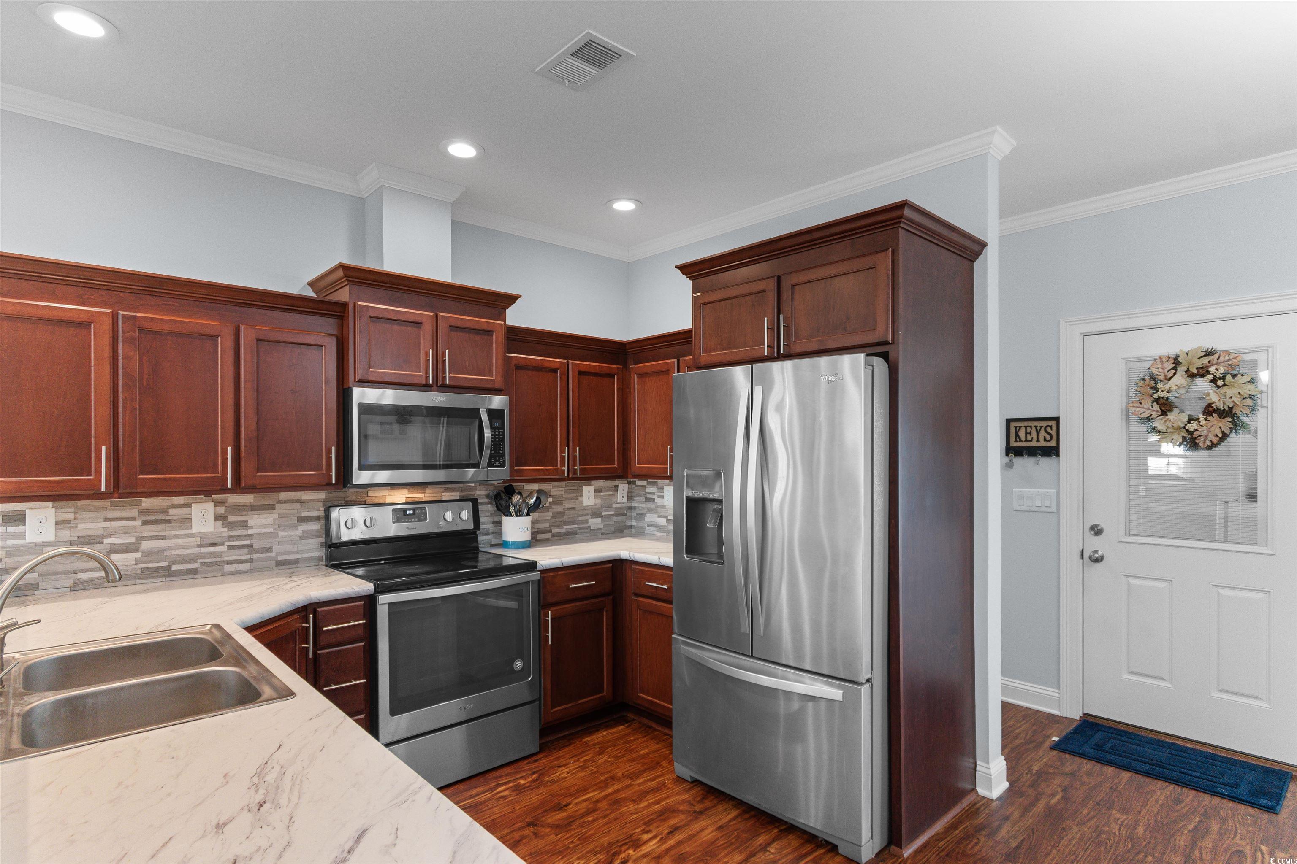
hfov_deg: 90.0
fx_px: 648
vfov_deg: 67.4
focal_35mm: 18
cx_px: 648
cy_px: 432
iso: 100
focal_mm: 12
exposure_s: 1
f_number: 4.8
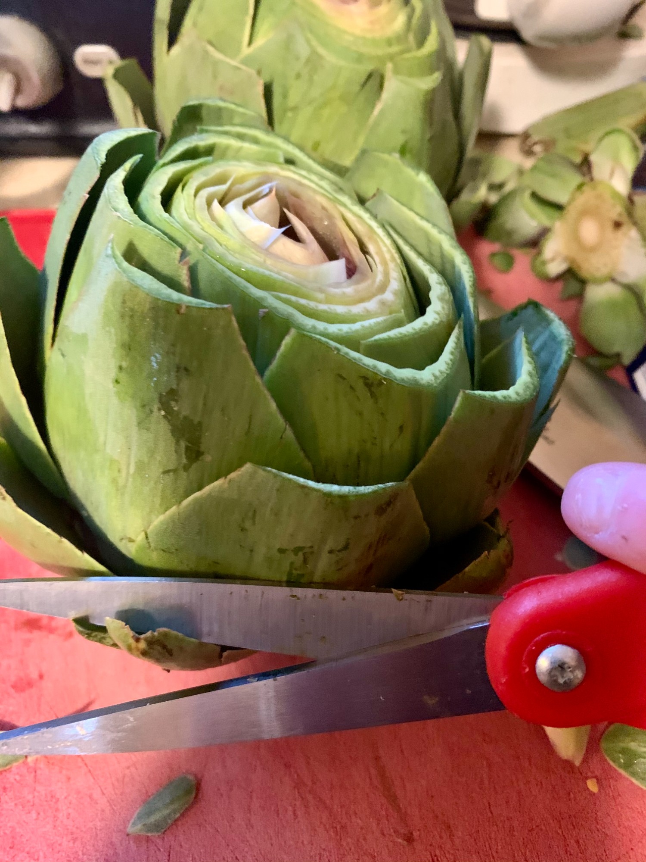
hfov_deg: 53.1
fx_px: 647
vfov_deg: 67.3
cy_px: 431
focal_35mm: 26
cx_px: 323
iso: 800
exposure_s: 1/30
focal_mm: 4.25
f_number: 1.8
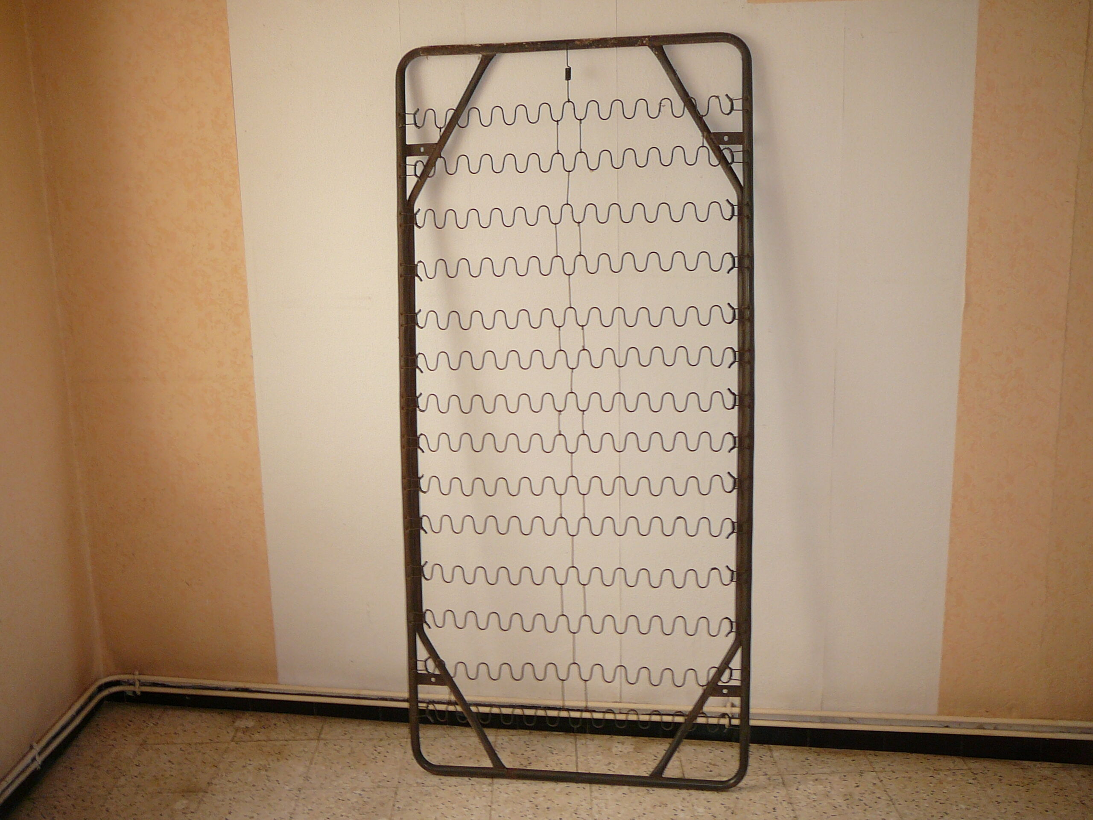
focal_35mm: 35
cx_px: 546
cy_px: 410
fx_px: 1105
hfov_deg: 52.6
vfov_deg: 40.7
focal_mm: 5.2
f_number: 2.8
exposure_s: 1/40
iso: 100
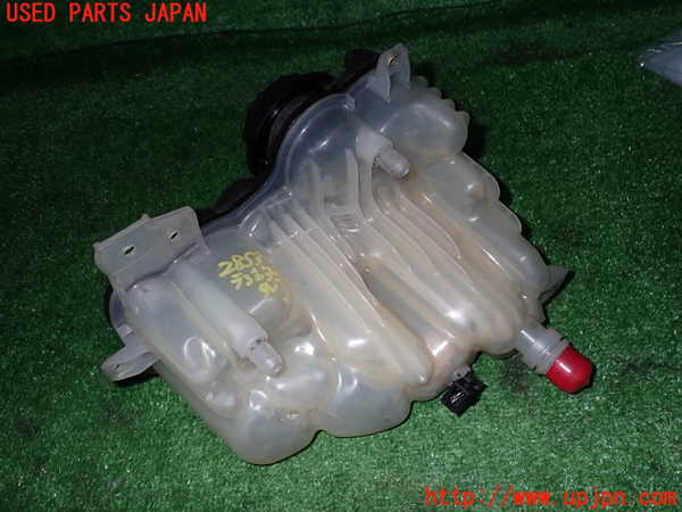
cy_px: 256
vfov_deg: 46.8
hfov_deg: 60.0
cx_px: 341
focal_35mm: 30
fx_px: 591
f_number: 6.3
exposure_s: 1/30
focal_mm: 5.4
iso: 200
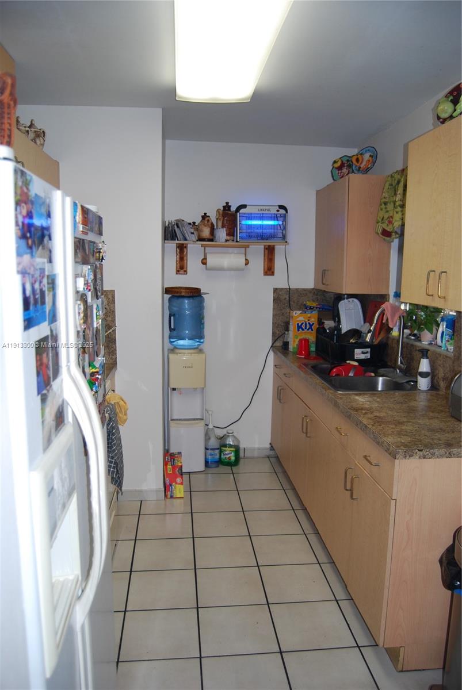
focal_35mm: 27
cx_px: 231
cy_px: 345
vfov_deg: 67.3
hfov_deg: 48.0
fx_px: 518
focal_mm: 18
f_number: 3.5
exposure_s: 1/60
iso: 200
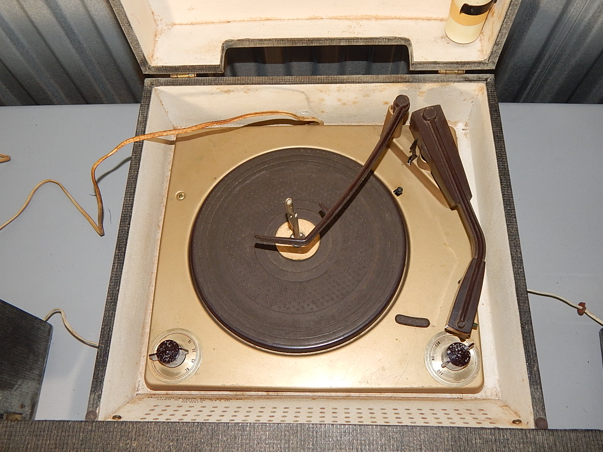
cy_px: 225
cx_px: 308
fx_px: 505
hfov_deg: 61.6
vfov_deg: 48.2
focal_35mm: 29
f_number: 3.2
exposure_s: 1/30
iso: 200
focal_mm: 5.1
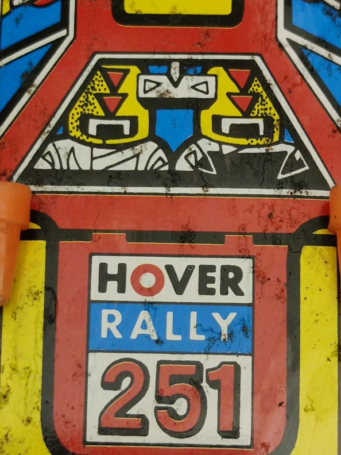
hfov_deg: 12.3
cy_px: 228
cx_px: 170
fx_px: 1576
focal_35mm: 120
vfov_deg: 16.4
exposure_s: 1/120
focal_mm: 6.72
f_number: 1.69
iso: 594
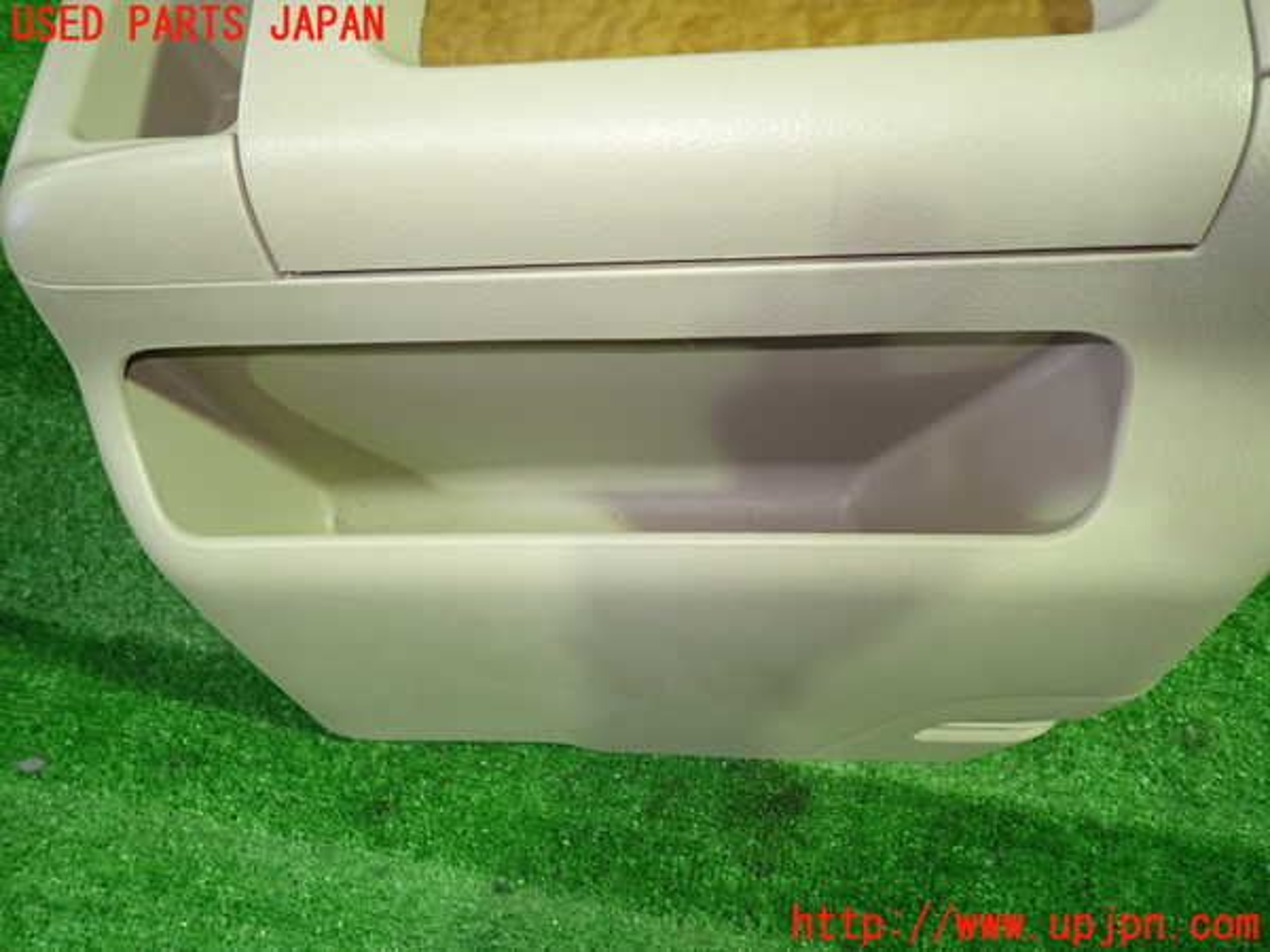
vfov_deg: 54.9
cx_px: 635
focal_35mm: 25
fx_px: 917
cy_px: 476
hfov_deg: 69.4
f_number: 2
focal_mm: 4.5
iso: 320
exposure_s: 1/30
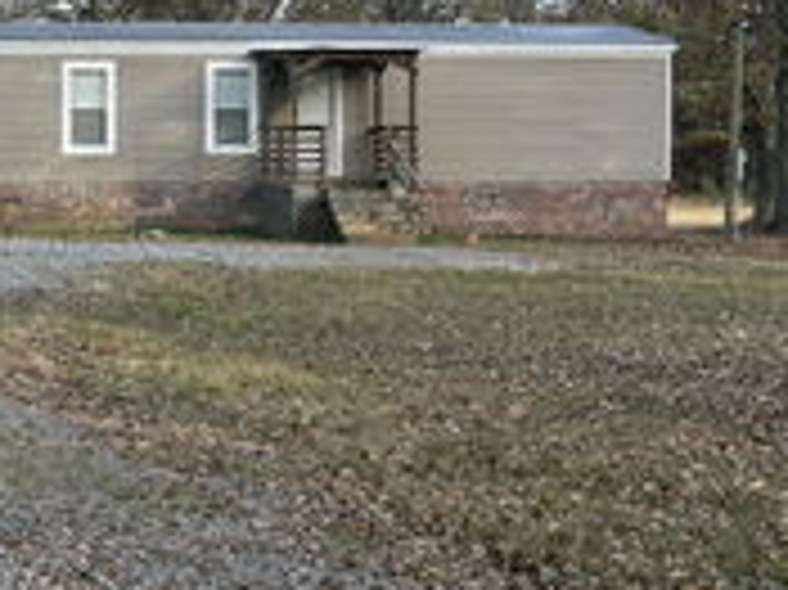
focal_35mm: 76
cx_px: 104
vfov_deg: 19.3
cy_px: 162
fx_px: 1729
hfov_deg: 25.0
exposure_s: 1/1364
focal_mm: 5.96
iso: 50
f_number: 1.6
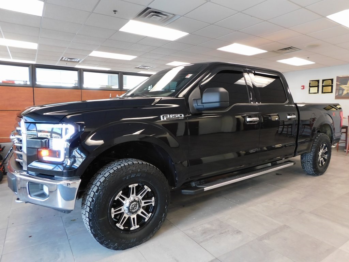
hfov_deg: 73.9
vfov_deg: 58.9
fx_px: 232
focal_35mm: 23
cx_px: 174
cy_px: 131
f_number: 3
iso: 400
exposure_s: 1/25
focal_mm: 4
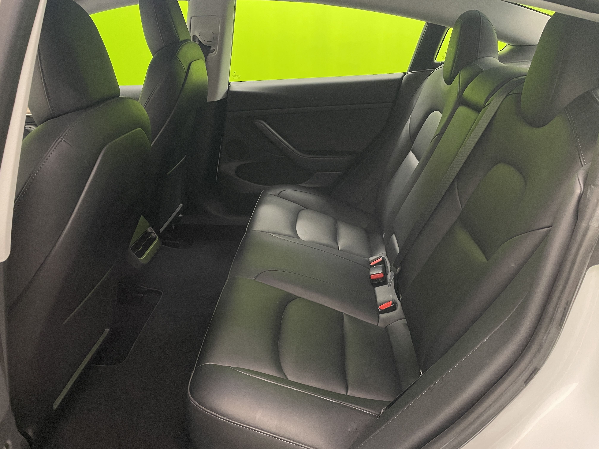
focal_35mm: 26
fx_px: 450
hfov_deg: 67.3
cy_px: 224
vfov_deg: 53.1
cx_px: 300
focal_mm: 4.2
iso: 160
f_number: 1.6
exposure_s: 1/50
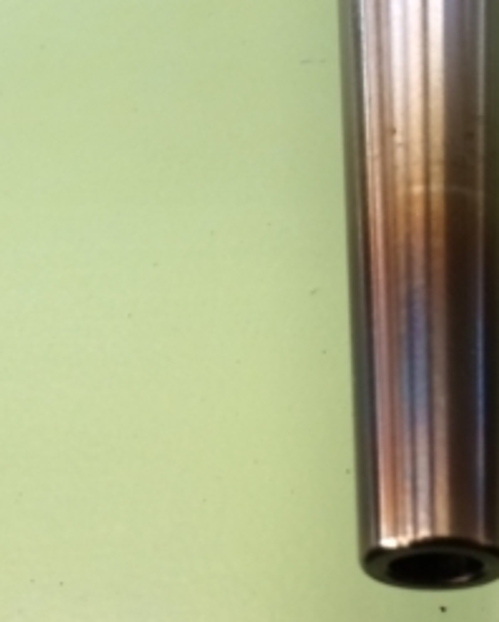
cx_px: 381
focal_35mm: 73
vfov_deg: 25.5
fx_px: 1345
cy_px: 108
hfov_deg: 20.8
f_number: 2.2
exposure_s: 1/30
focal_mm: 4.15
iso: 50
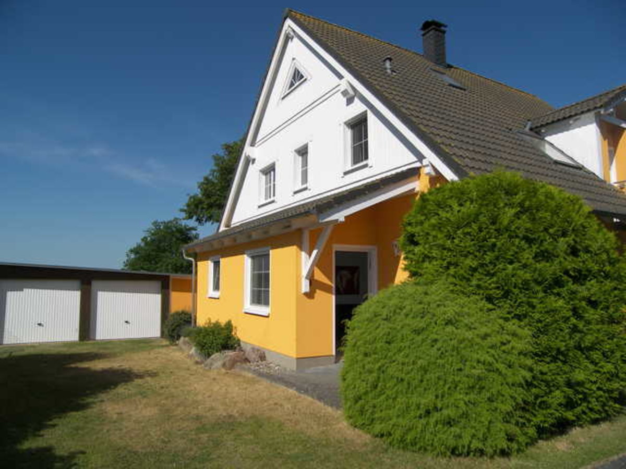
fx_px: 434
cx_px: 313
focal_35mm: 24
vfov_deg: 56.8
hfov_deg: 71.6
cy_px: 234
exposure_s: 1/1250
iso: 50
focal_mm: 5
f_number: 3.6
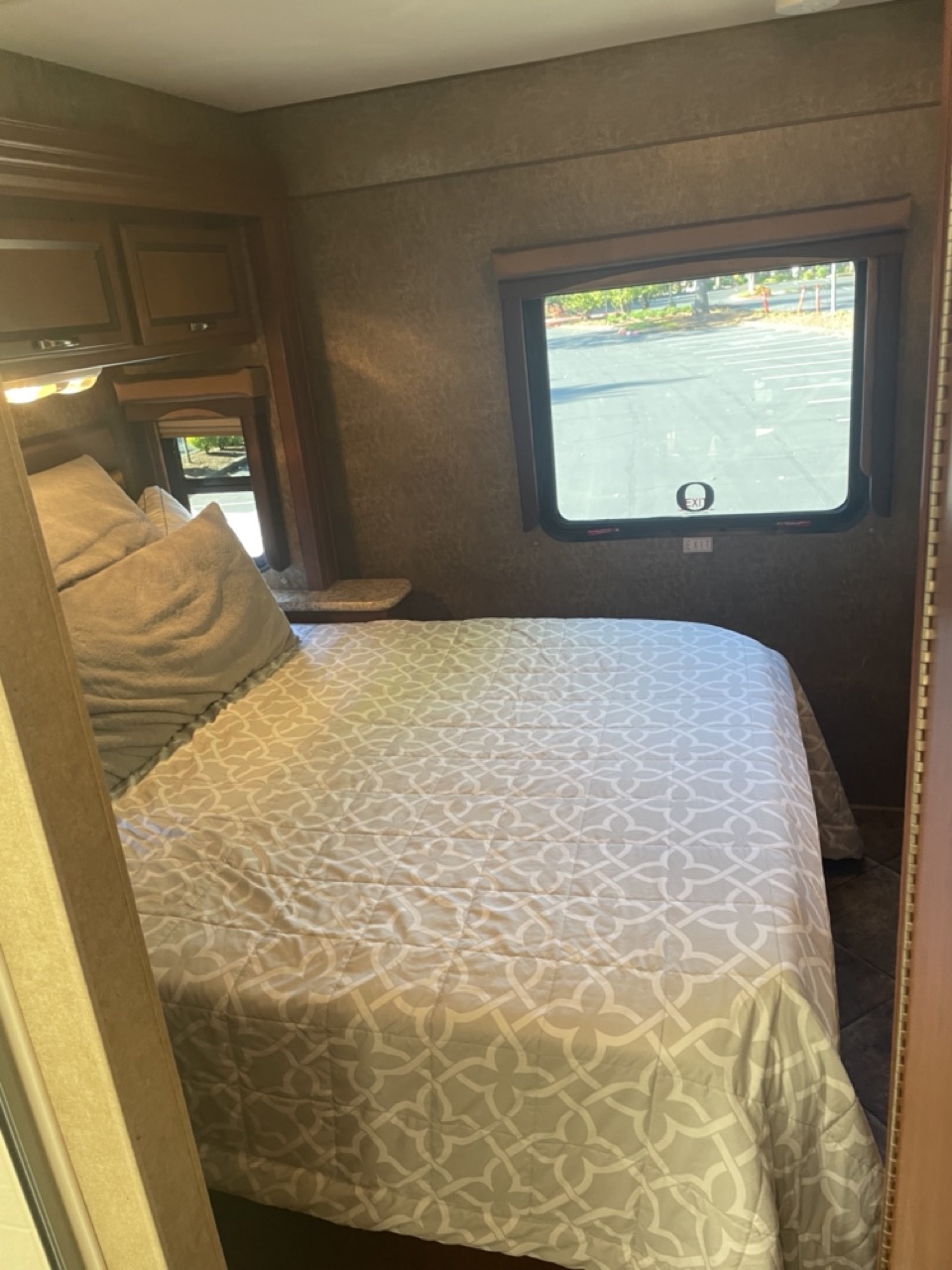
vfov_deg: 67.3
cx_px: 476
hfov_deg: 53.1
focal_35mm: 26
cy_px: 635
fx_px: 953
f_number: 1.6
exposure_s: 1/80
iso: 125
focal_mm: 4.2
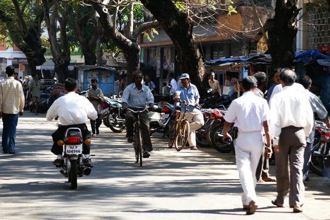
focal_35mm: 157
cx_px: 168
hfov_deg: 13.1
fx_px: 1439
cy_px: 108
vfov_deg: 8.7
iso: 200
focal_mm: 100
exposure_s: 1/250
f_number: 5.6
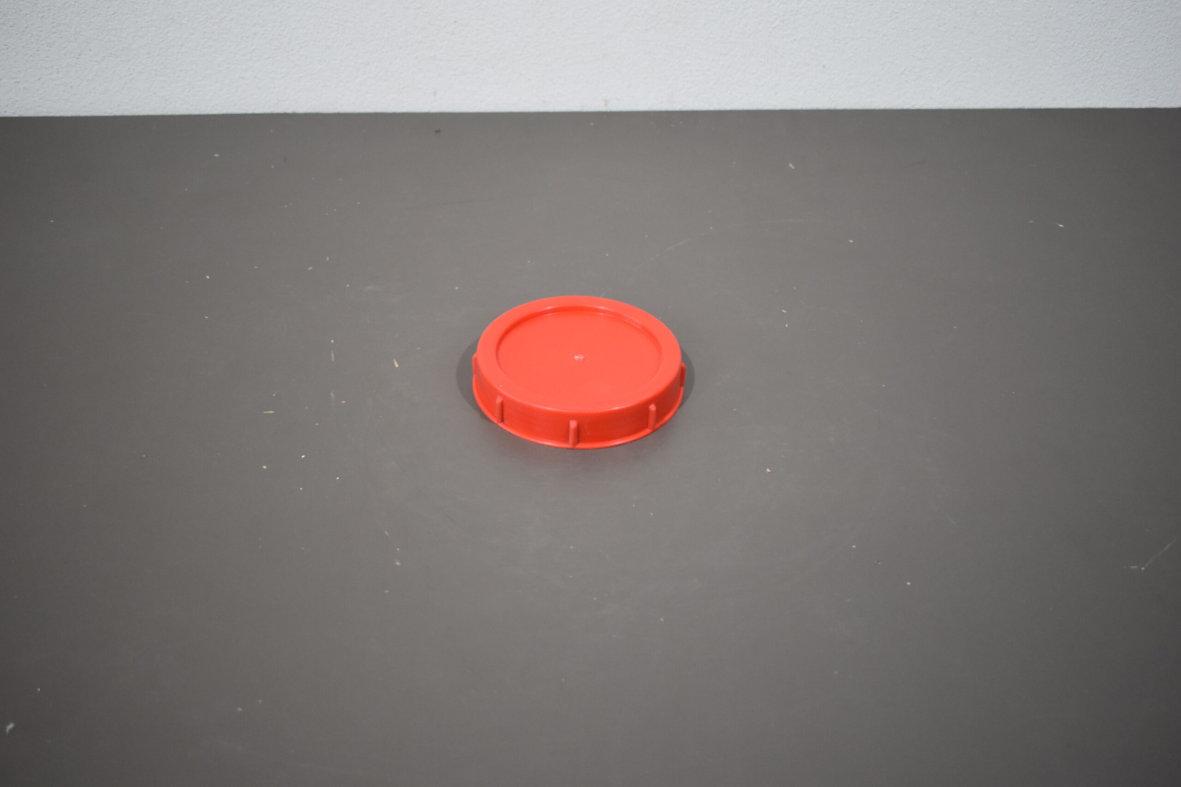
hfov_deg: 53.1
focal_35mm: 36
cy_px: 394
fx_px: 1181
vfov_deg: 36.9
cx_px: 590
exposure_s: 1/200
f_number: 4
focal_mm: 24
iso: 800
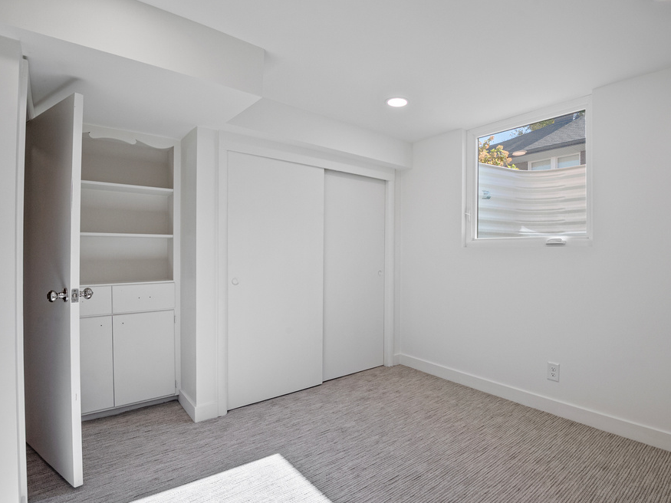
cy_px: 257
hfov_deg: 87.2
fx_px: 349
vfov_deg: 71.6
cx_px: 383
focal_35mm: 18
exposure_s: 1/160
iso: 1250
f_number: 8
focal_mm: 16
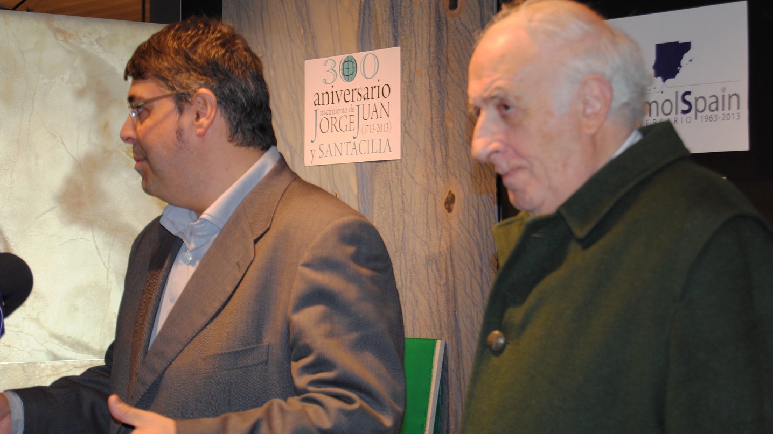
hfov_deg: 24.3
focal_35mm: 88
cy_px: 191
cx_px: 382
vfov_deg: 13.8
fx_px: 1794
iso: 200
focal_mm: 55
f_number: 5.6
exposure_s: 1/60
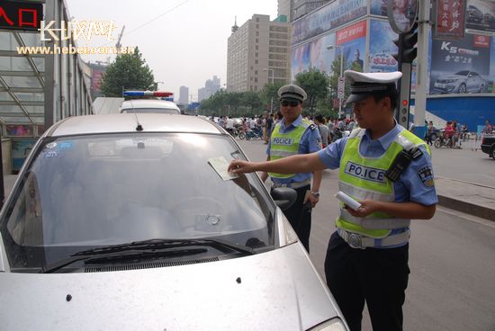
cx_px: 248
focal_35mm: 27
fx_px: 372
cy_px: 166
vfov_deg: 48.0
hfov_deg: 67.3
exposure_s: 1/250
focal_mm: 18
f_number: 8
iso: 100
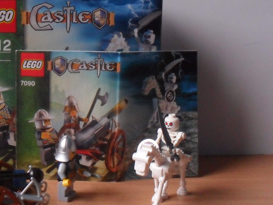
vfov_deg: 24.8
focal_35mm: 59
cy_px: 95
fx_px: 465
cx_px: 63
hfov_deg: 32.0
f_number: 3
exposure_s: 1/15
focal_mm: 6.3
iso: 320
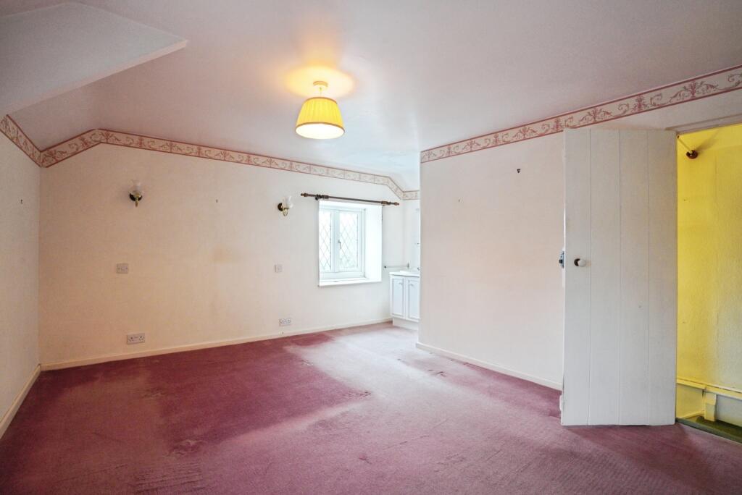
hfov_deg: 96.7
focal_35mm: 16
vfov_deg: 73.8
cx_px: 371
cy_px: 248
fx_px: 330
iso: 3200
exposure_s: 1/30
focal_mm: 16
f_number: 9
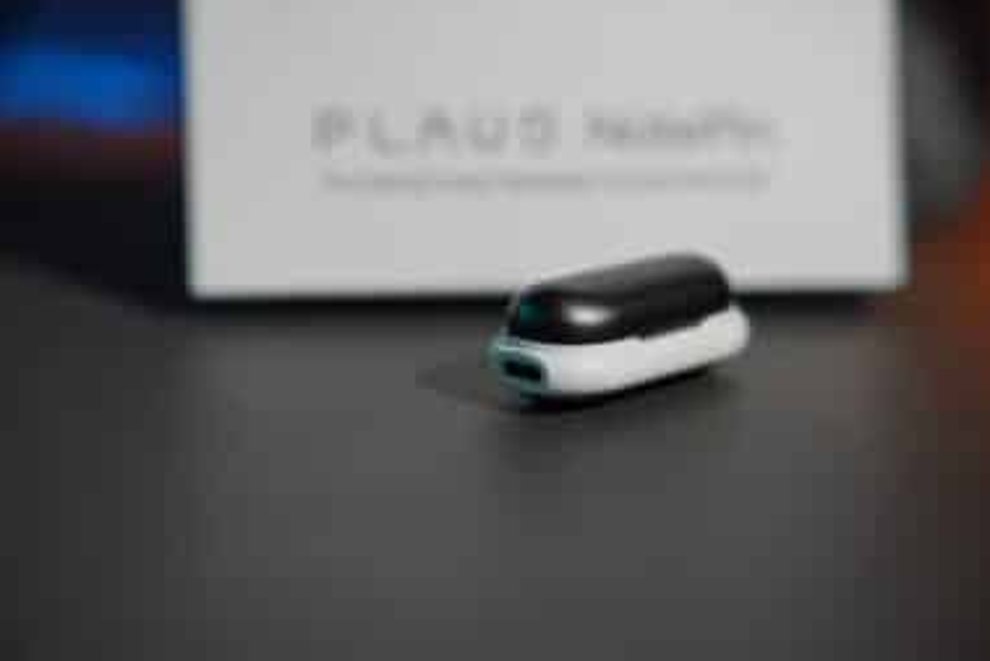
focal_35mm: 72
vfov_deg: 18.9
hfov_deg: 28.1
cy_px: 332
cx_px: 486
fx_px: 1981
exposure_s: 1/100
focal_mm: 70
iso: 100
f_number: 3.5
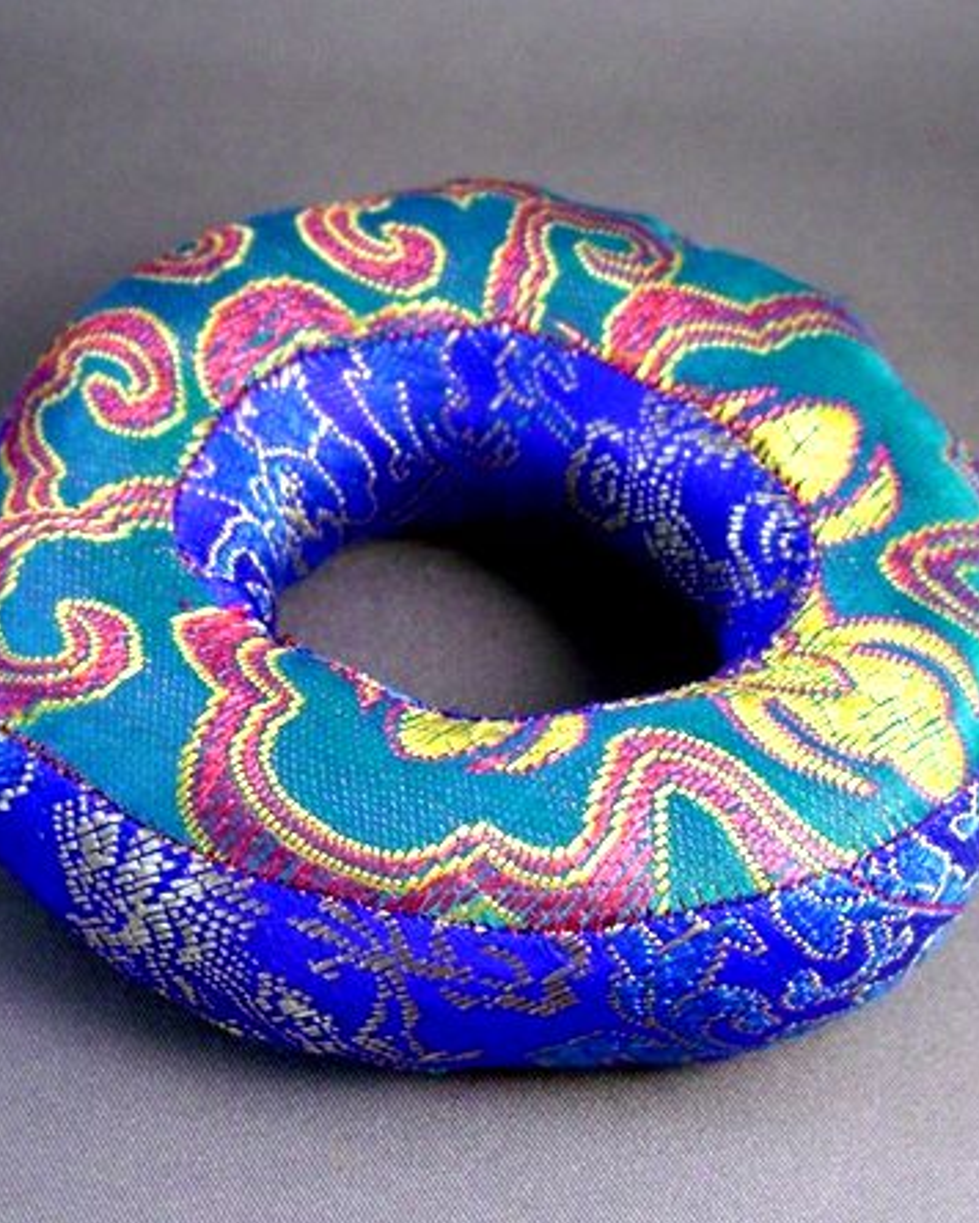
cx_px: 495
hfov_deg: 30.3
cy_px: 613
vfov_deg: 37.3
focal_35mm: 50
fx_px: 1811
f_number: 2.8
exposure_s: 1/60
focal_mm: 7.9
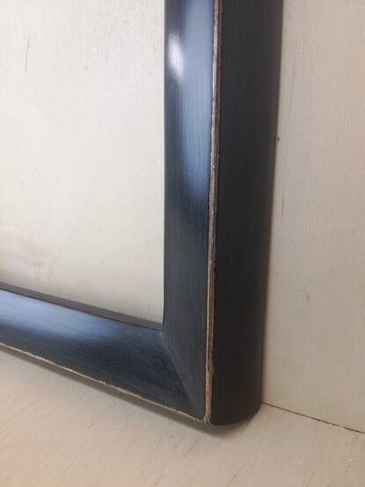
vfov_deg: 65.3
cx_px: 182
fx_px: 380
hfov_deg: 51.3
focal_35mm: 27
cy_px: 244
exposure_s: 1/50
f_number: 2
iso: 64
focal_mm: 3.79
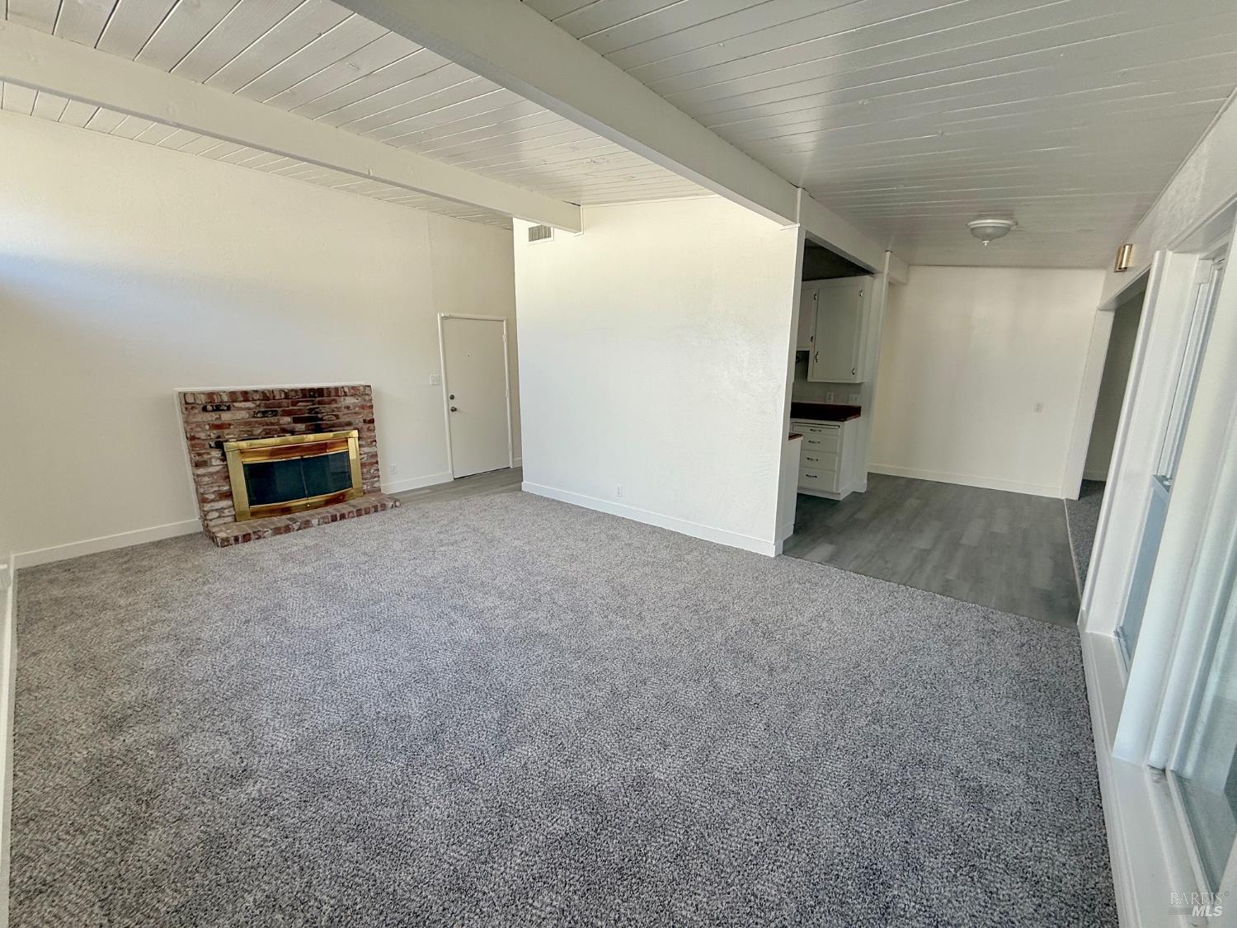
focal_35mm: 14
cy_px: 464
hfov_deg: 102.1
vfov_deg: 85.7
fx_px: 500
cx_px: 618
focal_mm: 2.22
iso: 50
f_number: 2.2
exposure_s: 1/99
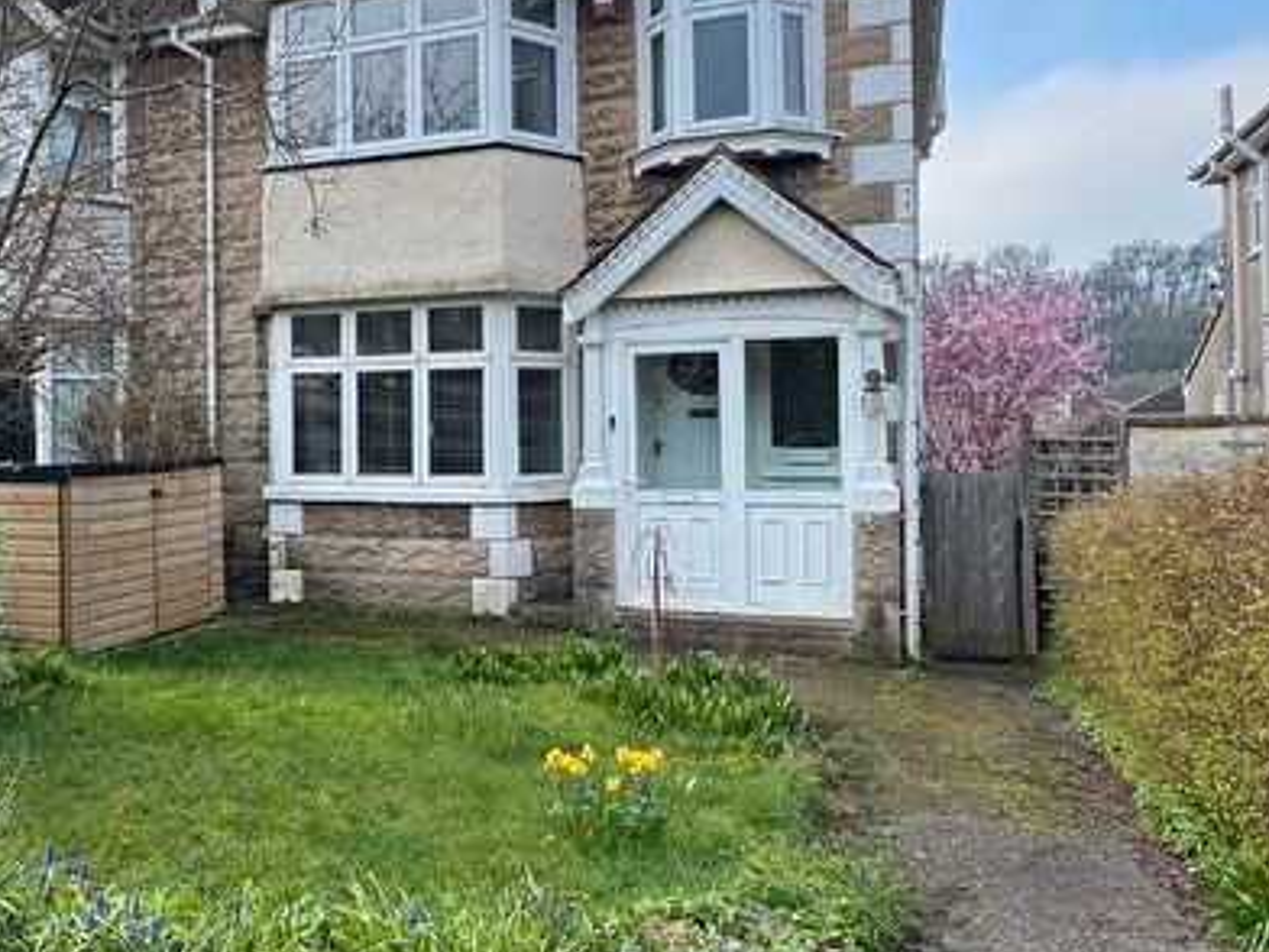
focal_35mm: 25
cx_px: 557
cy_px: 287
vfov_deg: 53.3
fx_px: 916
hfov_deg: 69.1
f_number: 2.2
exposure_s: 1/425
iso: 40
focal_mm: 2.22
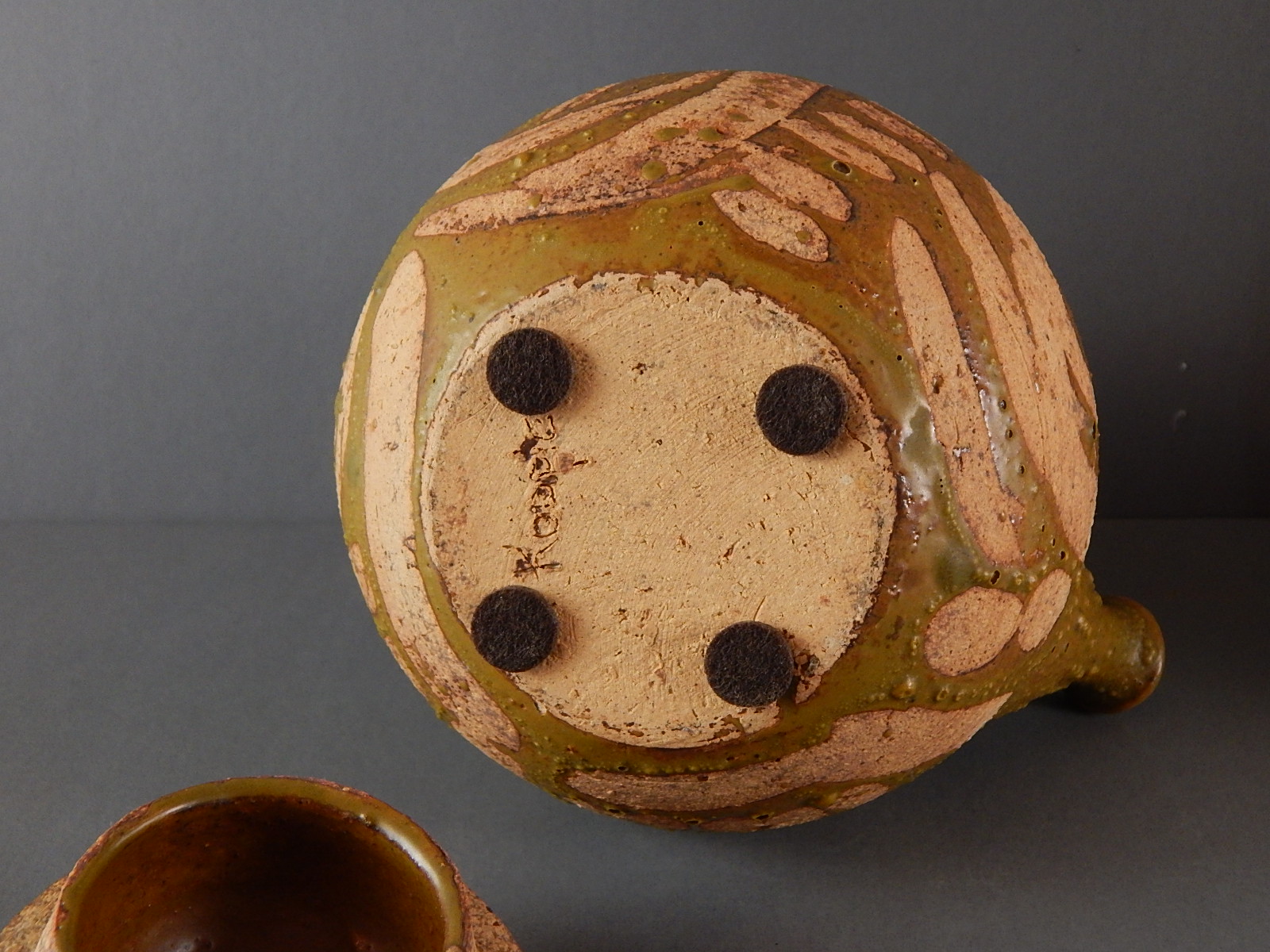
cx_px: 635
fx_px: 1578
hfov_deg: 43.9
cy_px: 476
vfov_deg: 33.6
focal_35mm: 43
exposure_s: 1/50
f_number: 3.6
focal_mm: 7.7
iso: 400
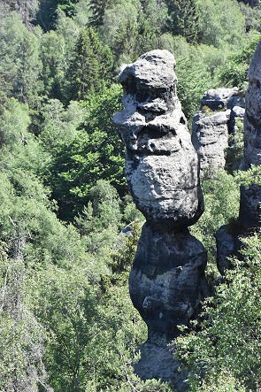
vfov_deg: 18.2
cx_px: 130
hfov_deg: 12.2
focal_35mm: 112
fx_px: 1224
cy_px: 196
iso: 8000
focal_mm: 75
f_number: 9
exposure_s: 1/8000
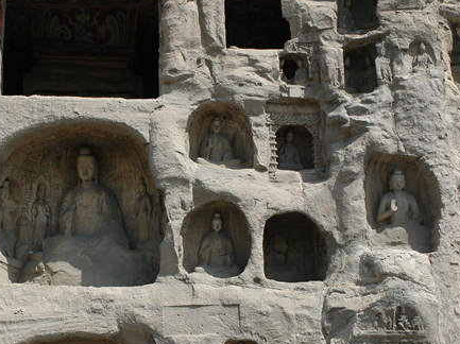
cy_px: 217
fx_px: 876
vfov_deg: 22.2
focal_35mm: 66
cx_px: 129
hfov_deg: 29.1
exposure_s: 1/320
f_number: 9
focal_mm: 28
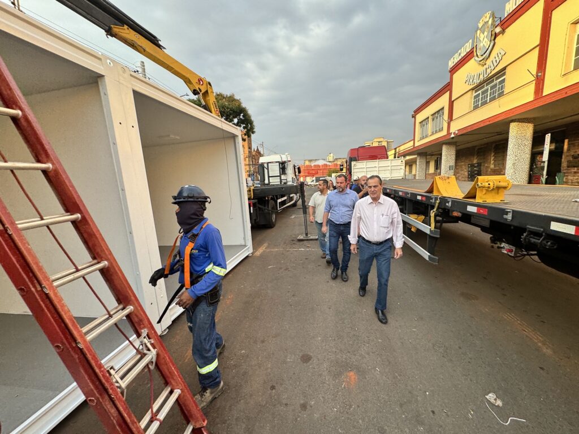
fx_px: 234
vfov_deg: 85.7
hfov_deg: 102.1
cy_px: 217
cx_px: 290
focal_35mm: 14
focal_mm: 2.22
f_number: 2.2
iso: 40
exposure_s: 1/108
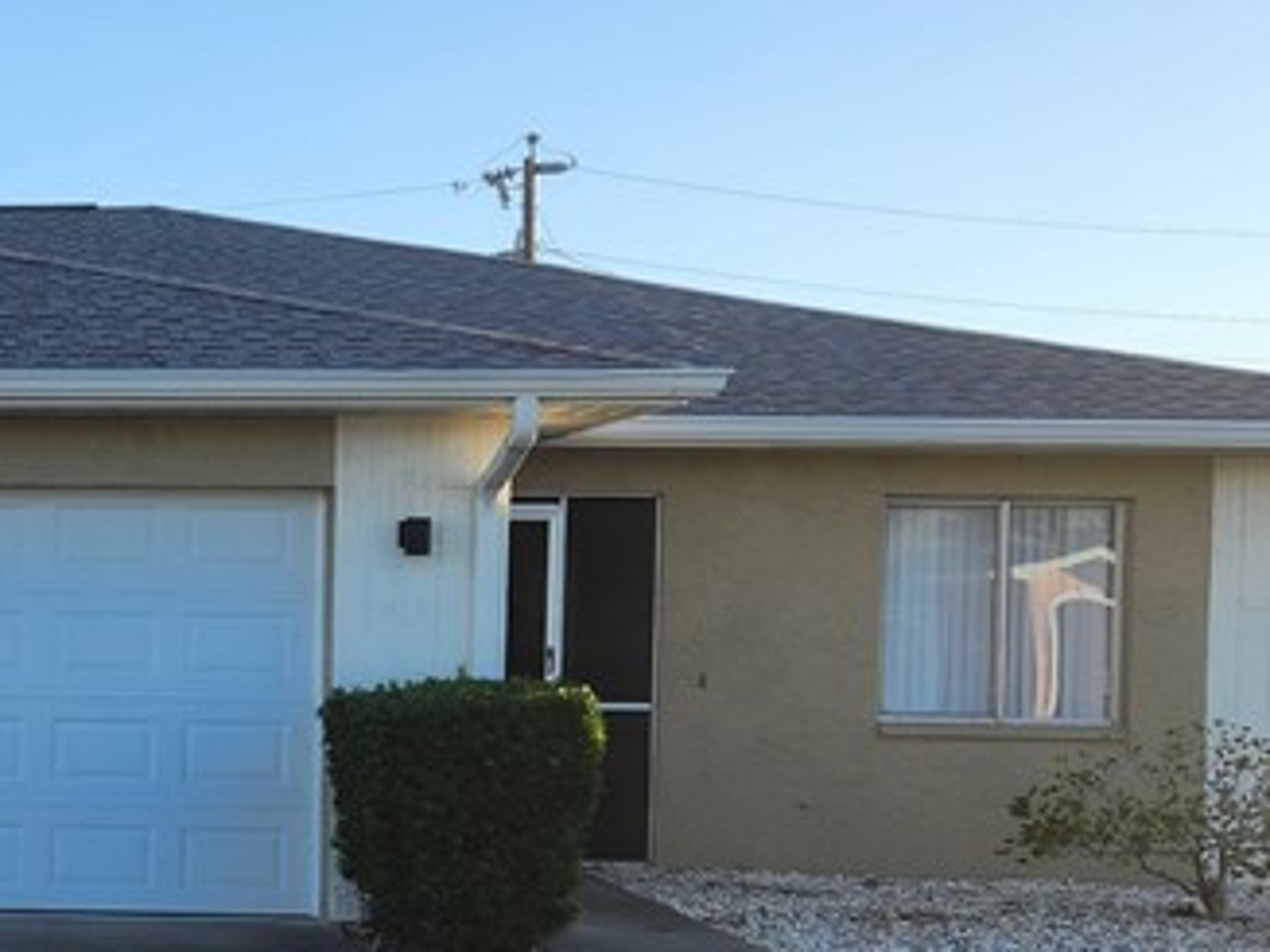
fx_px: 2641
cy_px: 641
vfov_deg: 20.4
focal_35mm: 72
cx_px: -350
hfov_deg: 24.0
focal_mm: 5.4
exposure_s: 1/677
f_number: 1.8
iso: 20
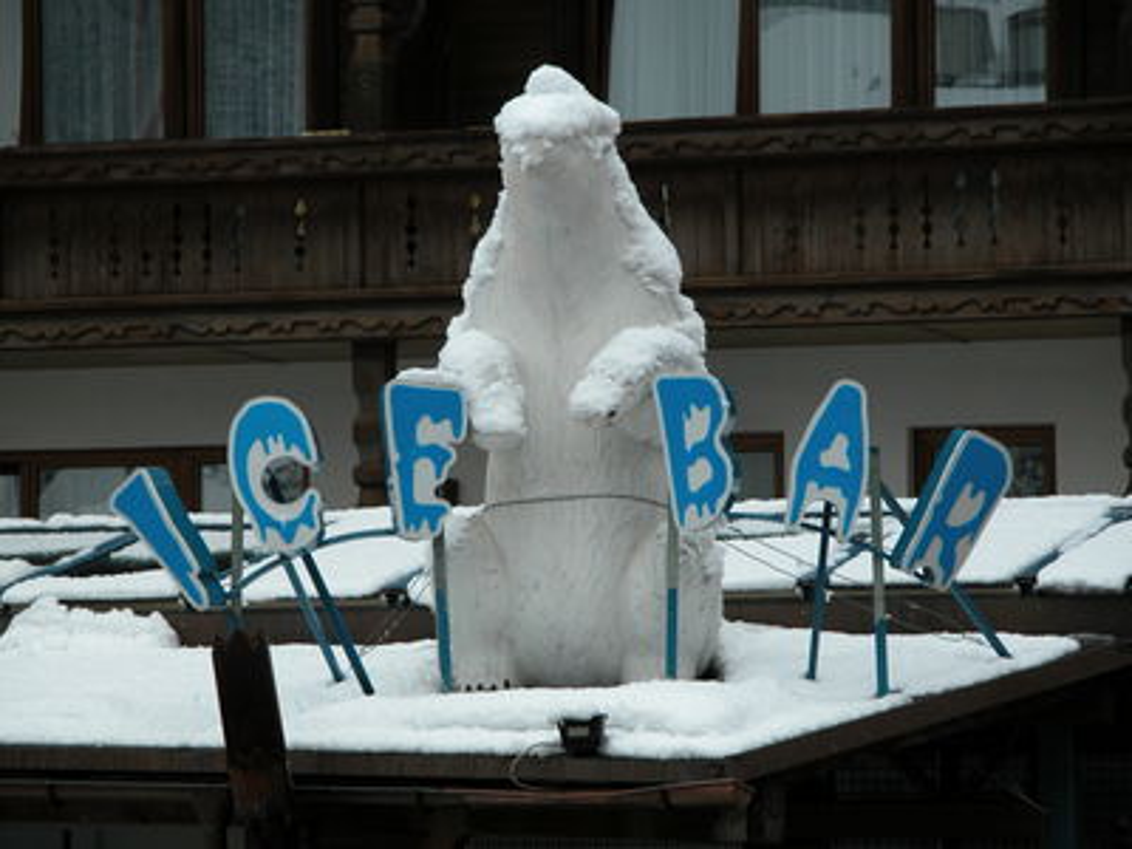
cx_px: 566
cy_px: 424
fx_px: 6148
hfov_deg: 10.5
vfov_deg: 7.9
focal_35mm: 188
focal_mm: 48.5
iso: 100
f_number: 4
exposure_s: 1/142
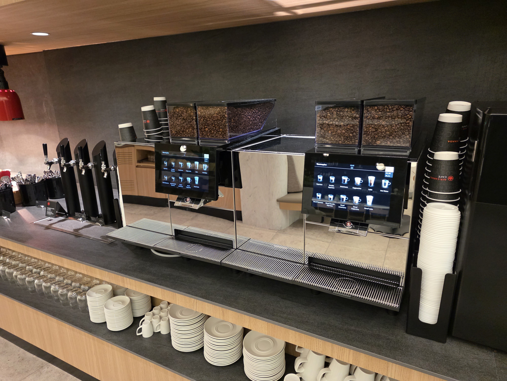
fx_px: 337
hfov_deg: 73.9
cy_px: 190
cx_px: 254
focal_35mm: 23
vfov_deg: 58.9
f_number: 1.7
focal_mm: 6.25
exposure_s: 1/120
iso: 640
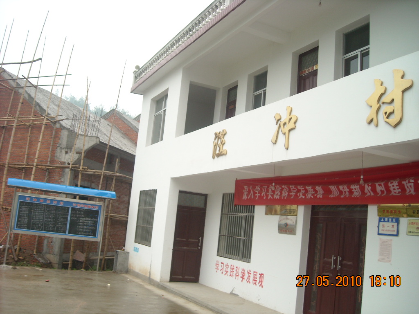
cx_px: 210
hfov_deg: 52.6
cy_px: 157
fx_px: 424
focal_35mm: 35
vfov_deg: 40.7
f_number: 2.8
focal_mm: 5.7
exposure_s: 1/60
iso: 73
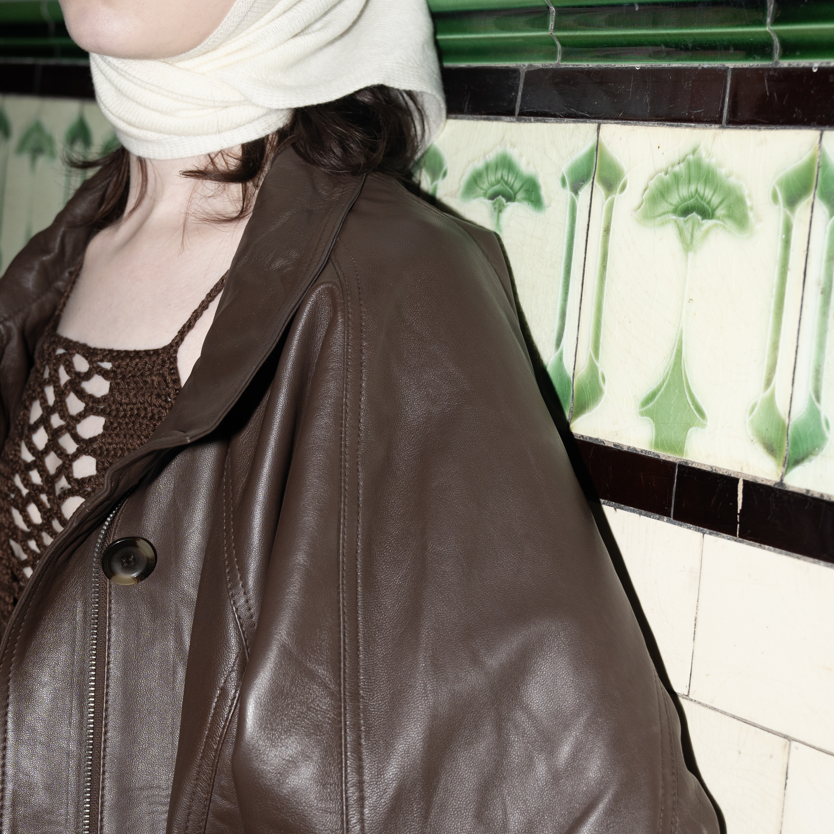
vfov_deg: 22.5
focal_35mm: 77
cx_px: 290
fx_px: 2099
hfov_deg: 22.4
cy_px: 410
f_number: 4
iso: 400
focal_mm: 41
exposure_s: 1/200
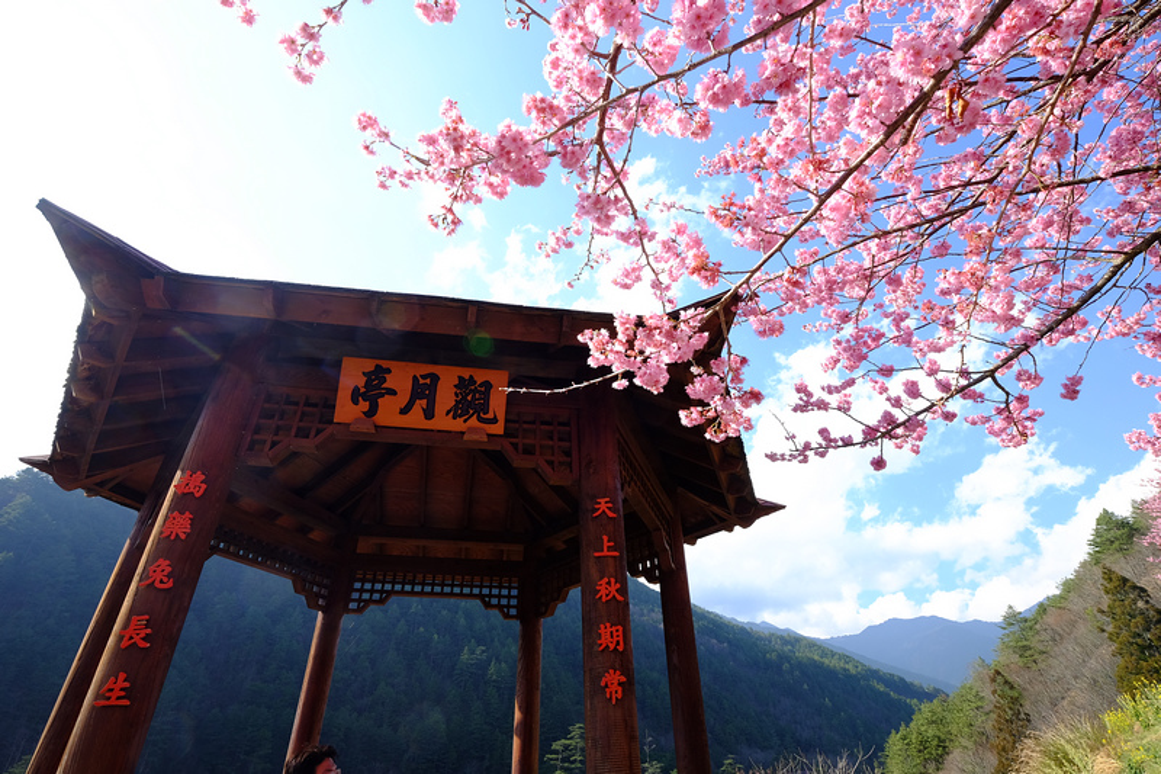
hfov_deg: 90.0
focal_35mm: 18
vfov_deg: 67.4
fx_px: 580
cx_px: 580
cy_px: 387
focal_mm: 12
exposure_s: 1/45
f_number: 8
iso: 200
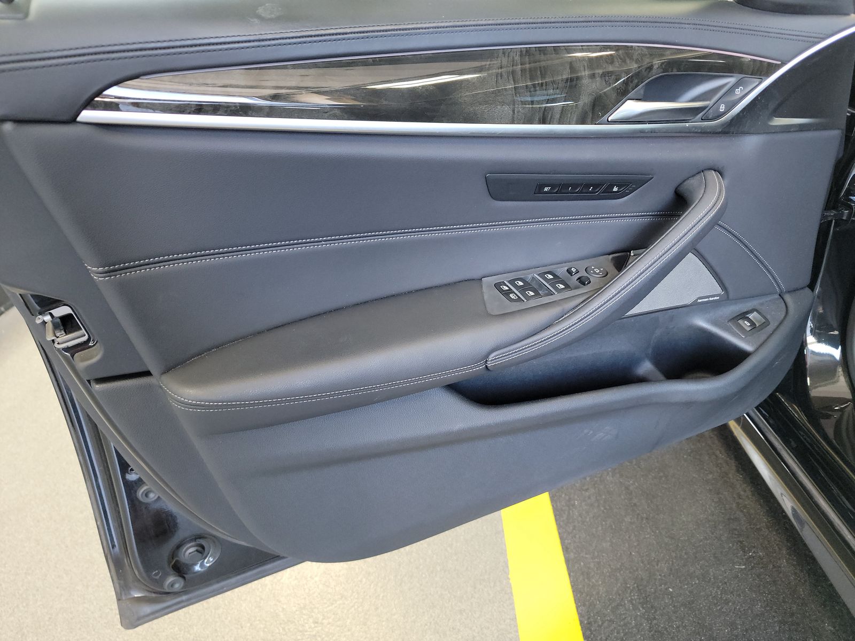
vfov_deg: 56.8
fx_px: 593
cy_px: 320
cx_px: 428
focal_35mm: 24
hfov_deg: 71.6
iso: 706
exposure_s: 1/59
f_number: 1.8
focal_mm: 6.7
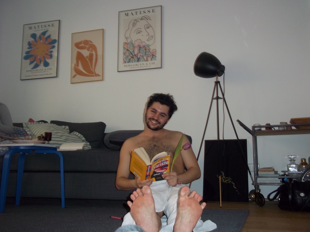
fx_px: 322
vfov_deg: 39.7
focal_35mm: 36
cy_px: 116
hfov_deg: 51.4
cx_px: 155
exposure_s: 1/30
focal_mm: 6.5
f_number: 3.1
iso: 160
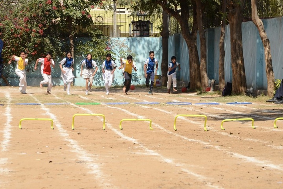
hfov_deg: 14.9
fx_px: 1085
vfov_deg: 9.9
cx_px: 142
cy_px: 94
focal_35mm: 138
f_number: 11
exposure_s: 1/250
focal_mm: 92
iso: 200
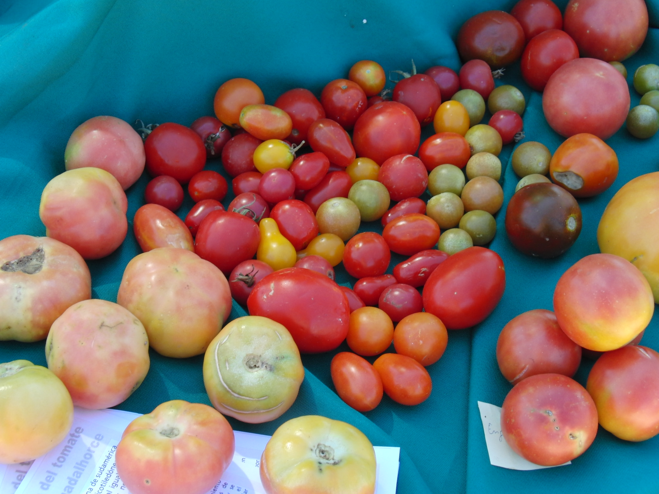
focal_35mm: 80
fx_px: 1523
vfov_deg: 18.4
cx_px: 330
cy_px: 247
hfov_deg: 24.4
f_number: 5.8
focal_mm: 16.3
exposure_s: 1/60
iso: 100
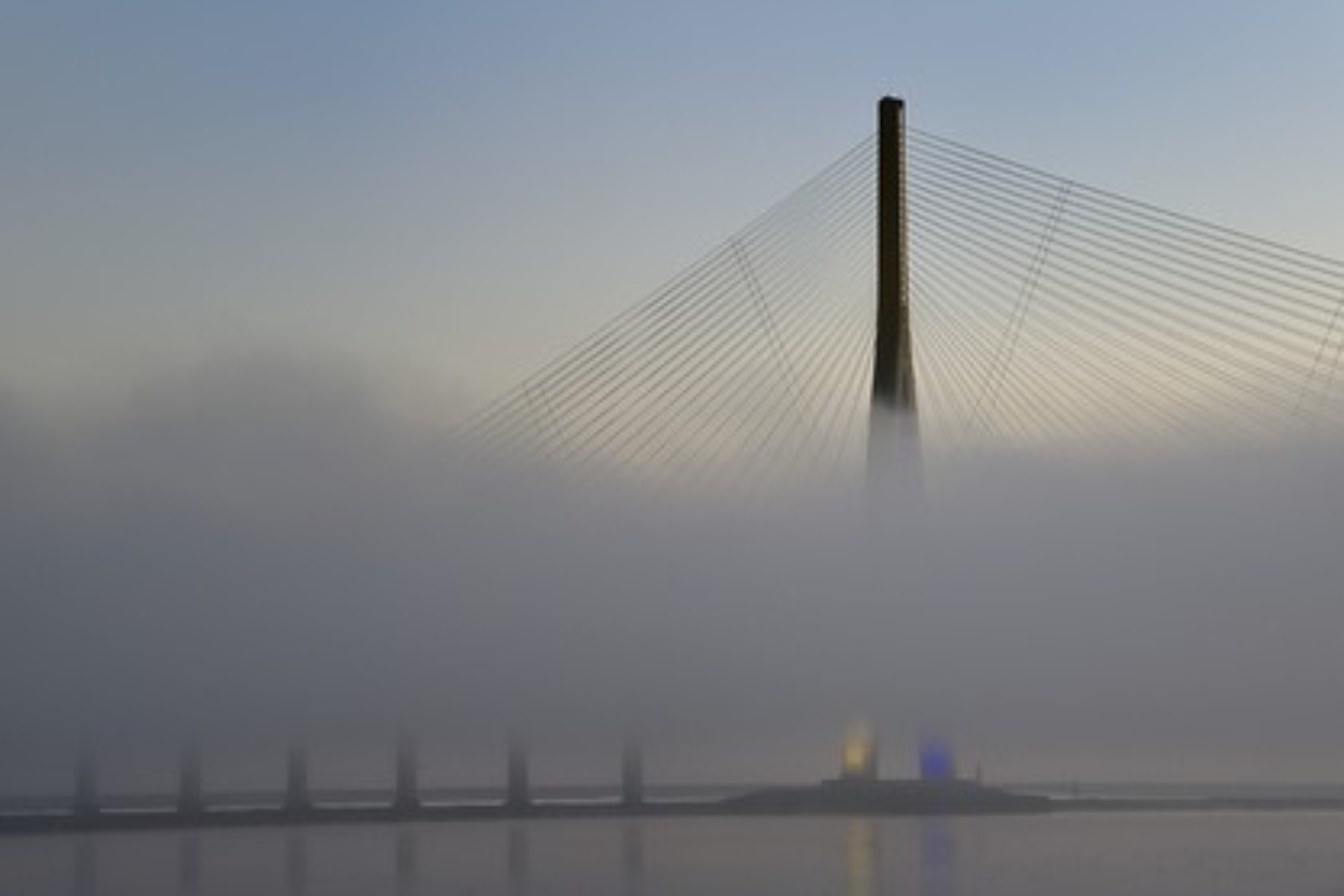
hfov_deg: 15.6
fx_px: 4890
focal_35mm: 131
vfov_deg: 10.5
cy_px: 448
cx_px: 674
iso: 800
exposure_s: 1/20
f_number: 5.6
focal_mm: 130
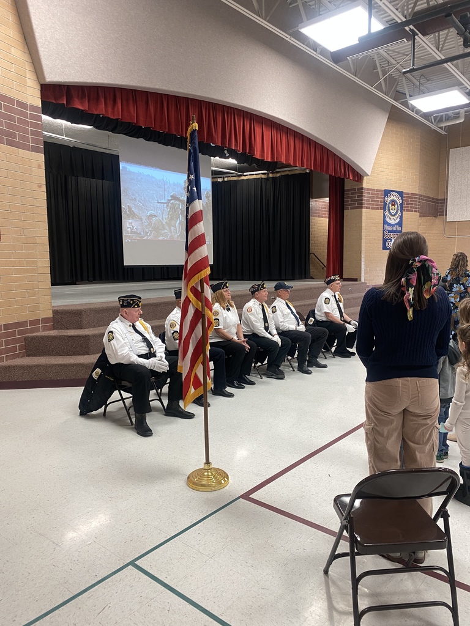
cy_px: 313
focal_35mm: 26
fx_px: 471
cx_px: 235
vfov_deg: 67.3
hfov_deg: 53.1
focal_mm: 4.25
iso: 100
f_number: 1.8
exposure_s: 1/64
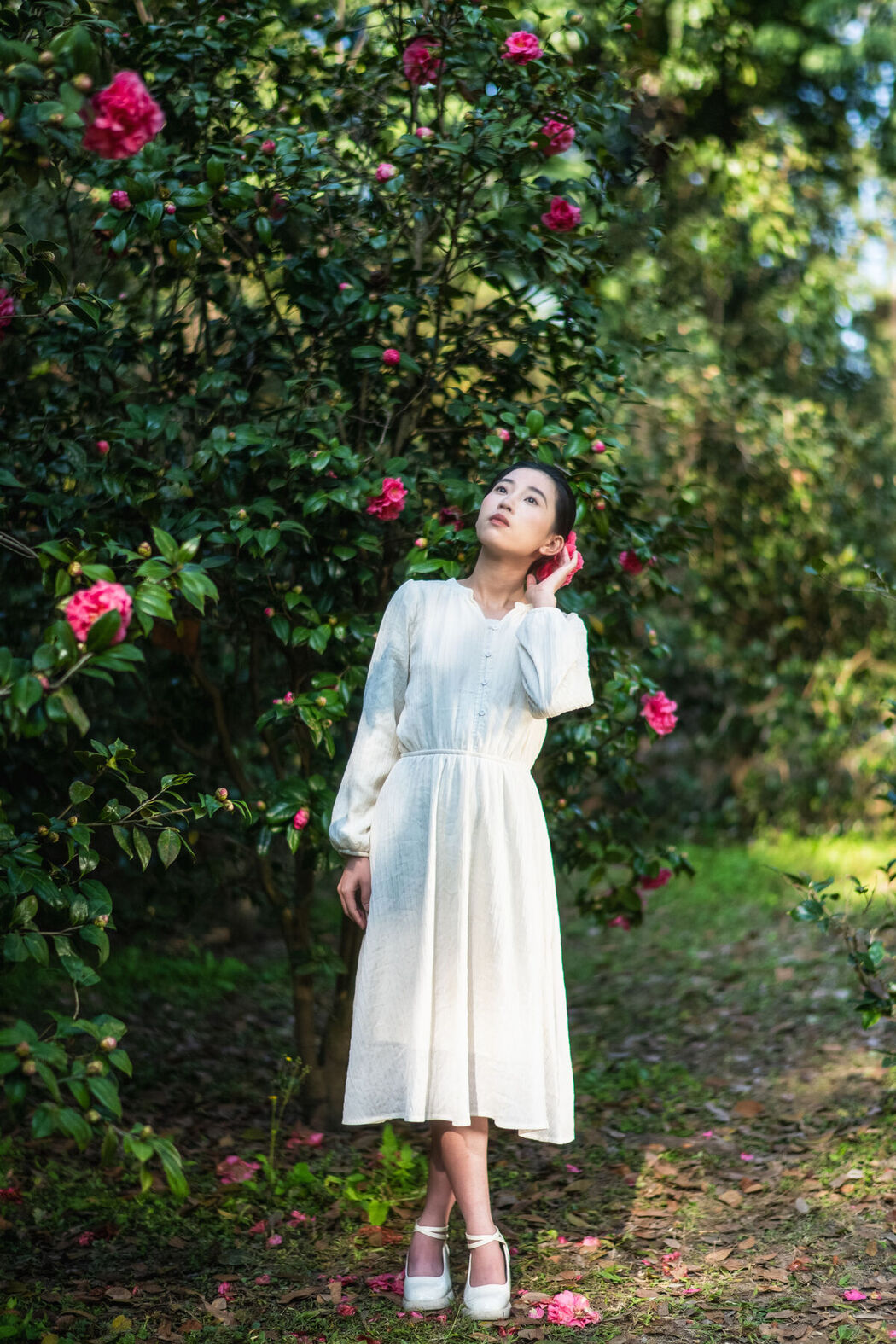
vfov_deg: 34.5
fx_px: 2165
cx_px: 448
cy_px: 672
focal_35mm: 58
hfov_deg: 23.4
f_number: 1.4
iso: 450
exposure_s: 1/8000
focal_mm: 58
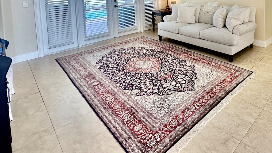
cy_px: -6
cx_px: 210
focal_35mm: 24
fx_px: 173
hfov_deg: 70.3
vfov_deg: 40.5
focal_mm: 2.22
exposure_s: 1/120
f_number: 2.2
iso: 160
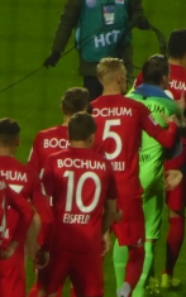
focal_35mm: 1460
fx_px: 11834
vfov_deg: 1.4
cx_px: 234
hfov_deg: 0.9
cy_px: 148
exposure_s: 1/125
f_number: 7.1
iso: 800
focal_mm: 129
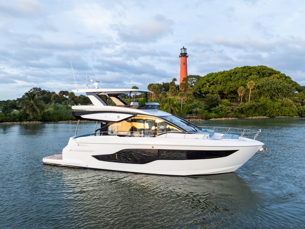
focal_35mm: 27
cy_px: 110
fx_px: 238
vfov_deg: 51.3
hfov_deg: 65.3
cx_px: 165
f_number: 5
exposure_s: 1/320
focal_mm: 12.29
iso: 200
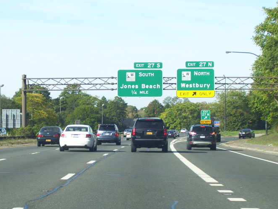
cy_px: 126
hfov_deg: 15.0
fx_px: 1053
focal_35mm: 131
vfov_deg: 11.3
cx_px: 124
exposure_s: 1/320
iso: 80
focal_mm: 18
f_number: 4.6
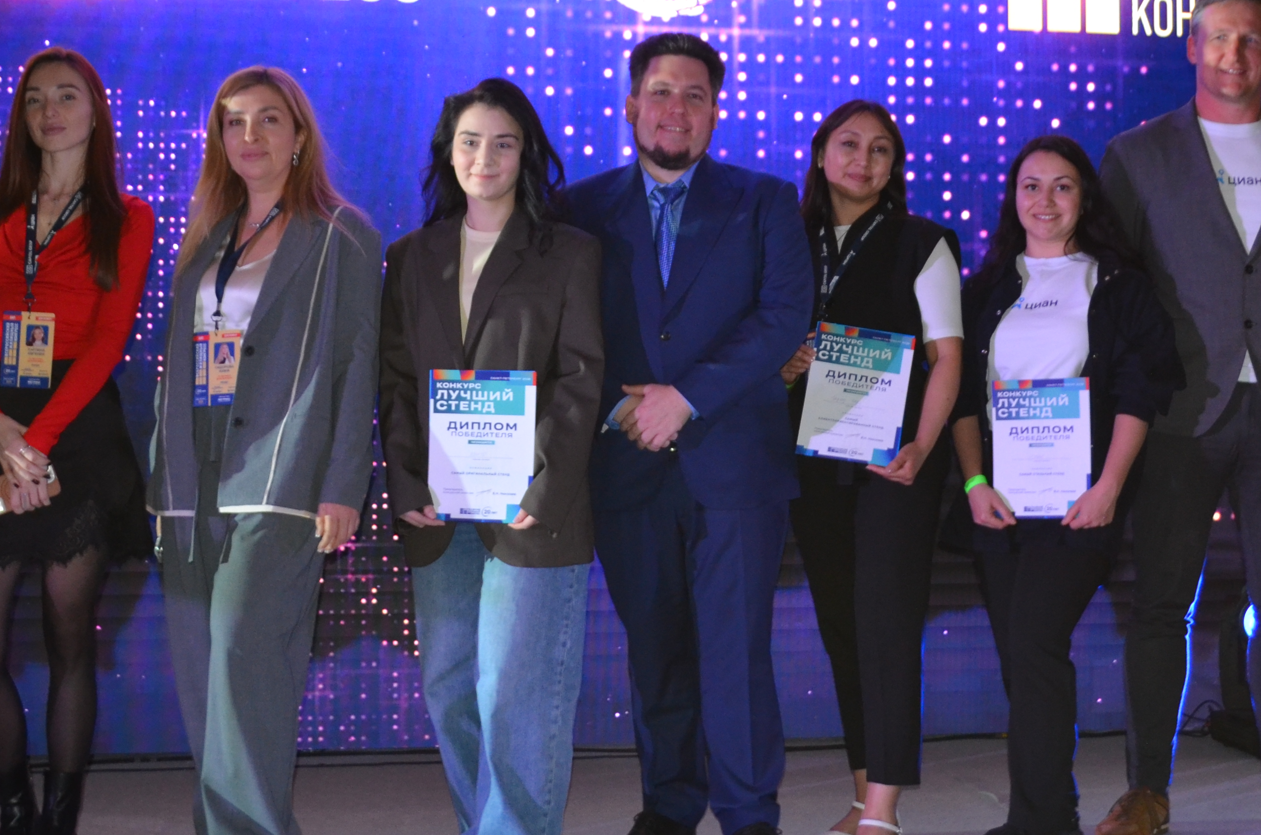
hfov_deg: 34.5
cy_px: 291
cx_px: 694
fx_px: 2027
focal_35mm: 58
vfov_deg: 23.2
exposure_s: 1/60
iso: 720
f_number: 3.8
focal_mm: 20
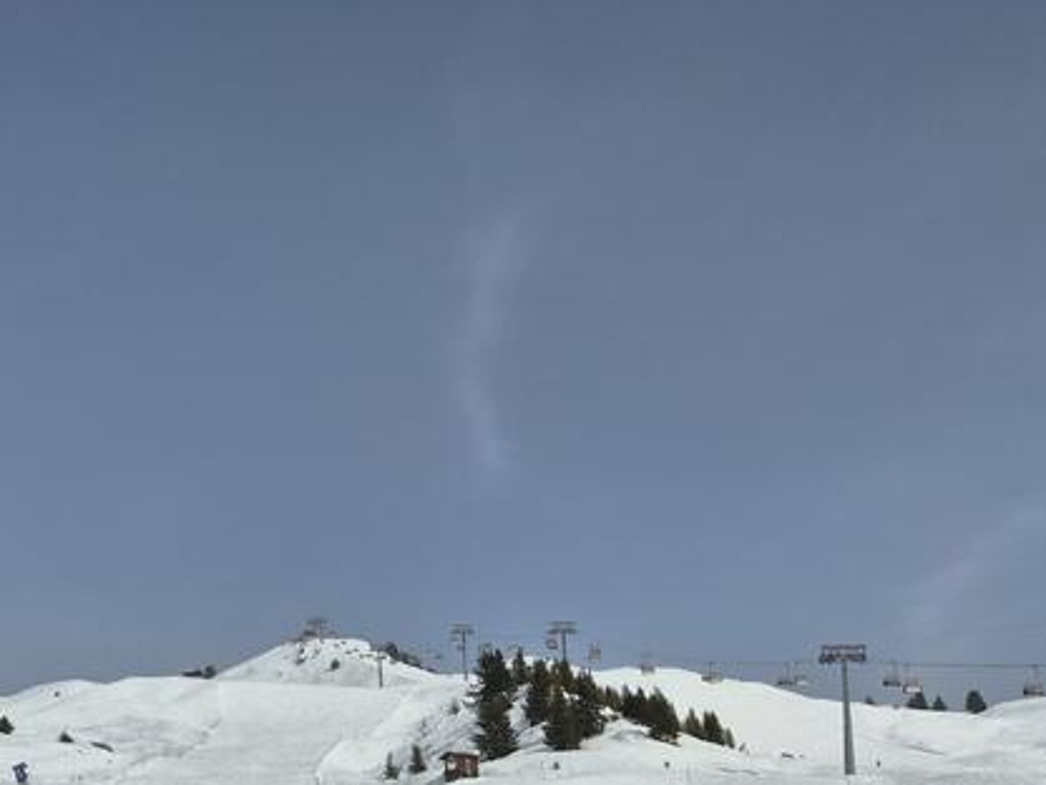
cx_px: 729
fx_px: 1722
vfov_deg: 23.4
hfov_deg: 33.4
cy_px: 950
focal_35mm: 57
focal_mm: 5.4
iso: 25
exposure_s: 1/6608
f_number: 1.8
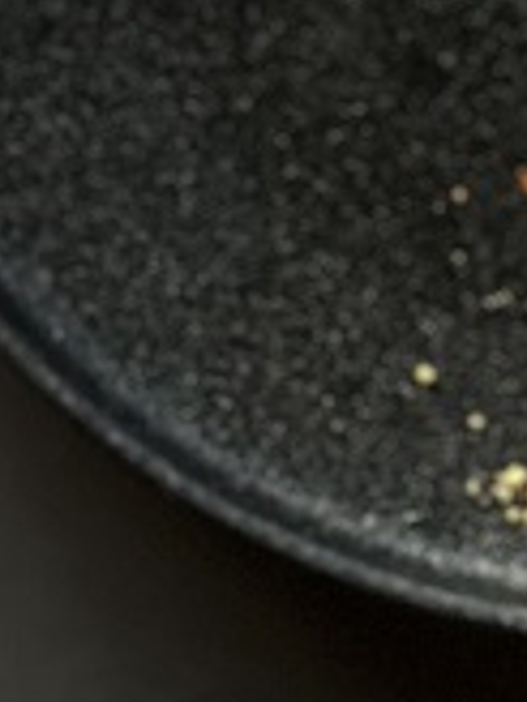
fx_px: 4750
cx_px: 728
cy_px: -261
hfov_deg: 6.3
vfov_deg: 8.3
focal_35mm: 234
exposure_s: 1/50
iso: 250
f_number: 1.78
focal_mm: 6.86
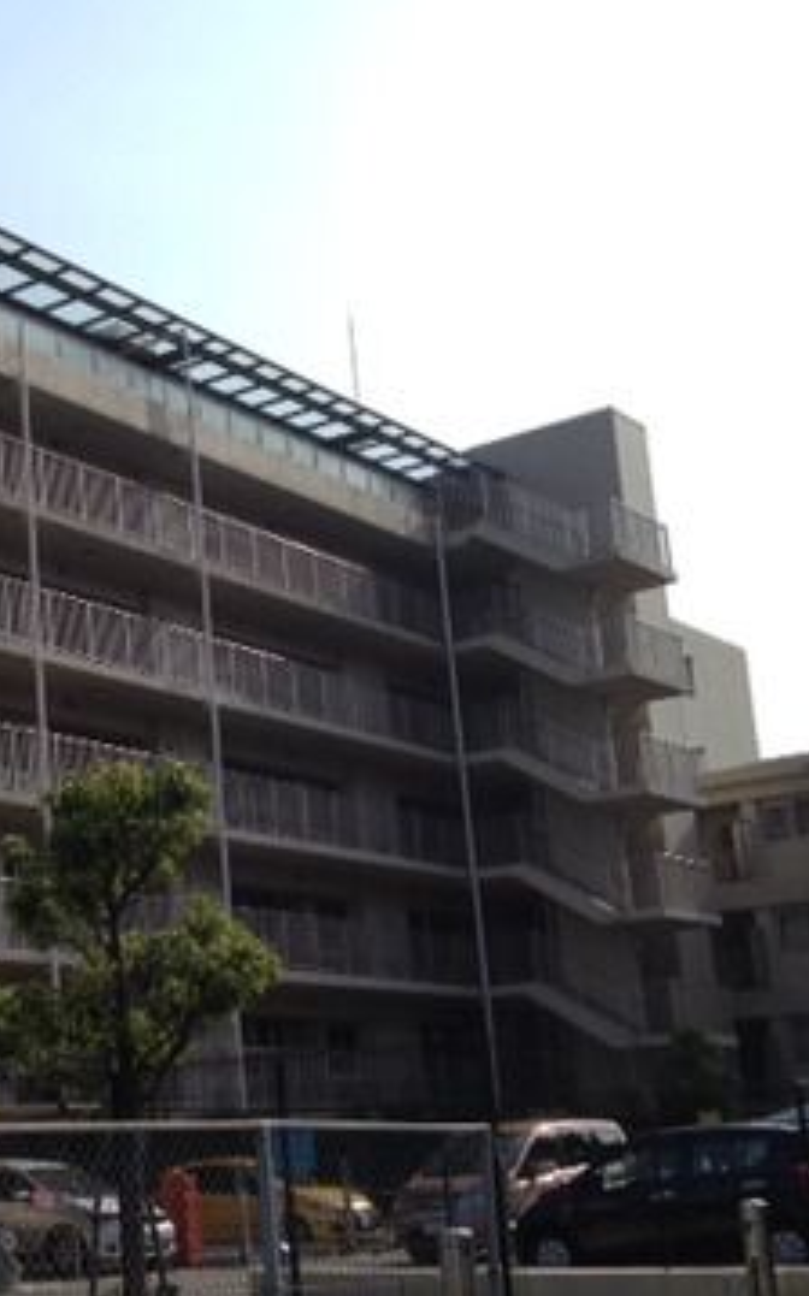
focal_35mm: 62
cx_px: 14
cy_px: 708
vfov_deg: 33.0
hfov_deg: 20.3
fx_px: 2190
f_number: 2.4
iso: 50
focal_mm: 4.28
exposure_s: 1/1972
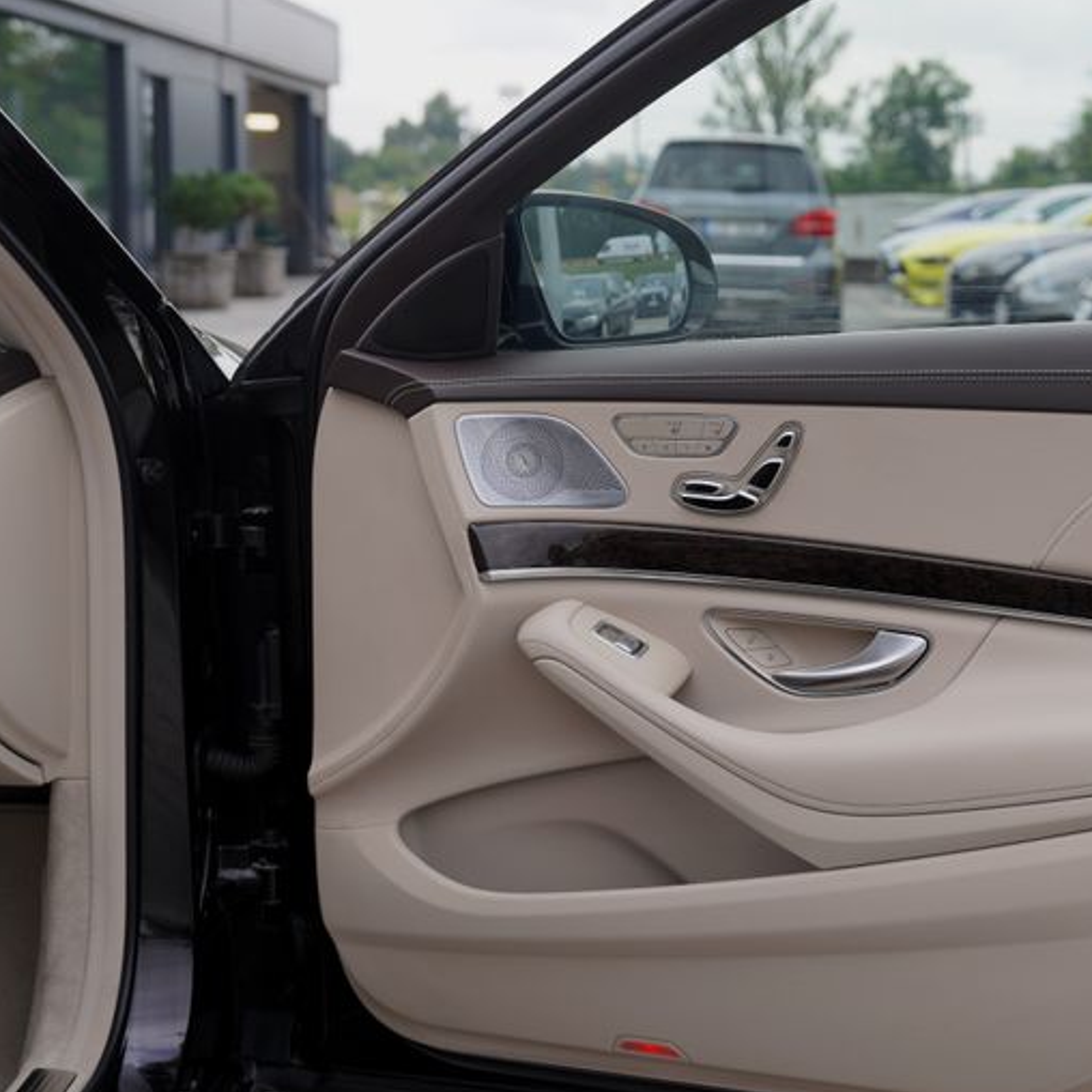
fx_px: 2141
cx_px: 875
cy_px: 433
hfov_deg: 28.0
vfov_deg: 28.5
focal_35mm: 60
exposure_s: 1/200
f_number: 4
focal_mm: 35
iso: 100
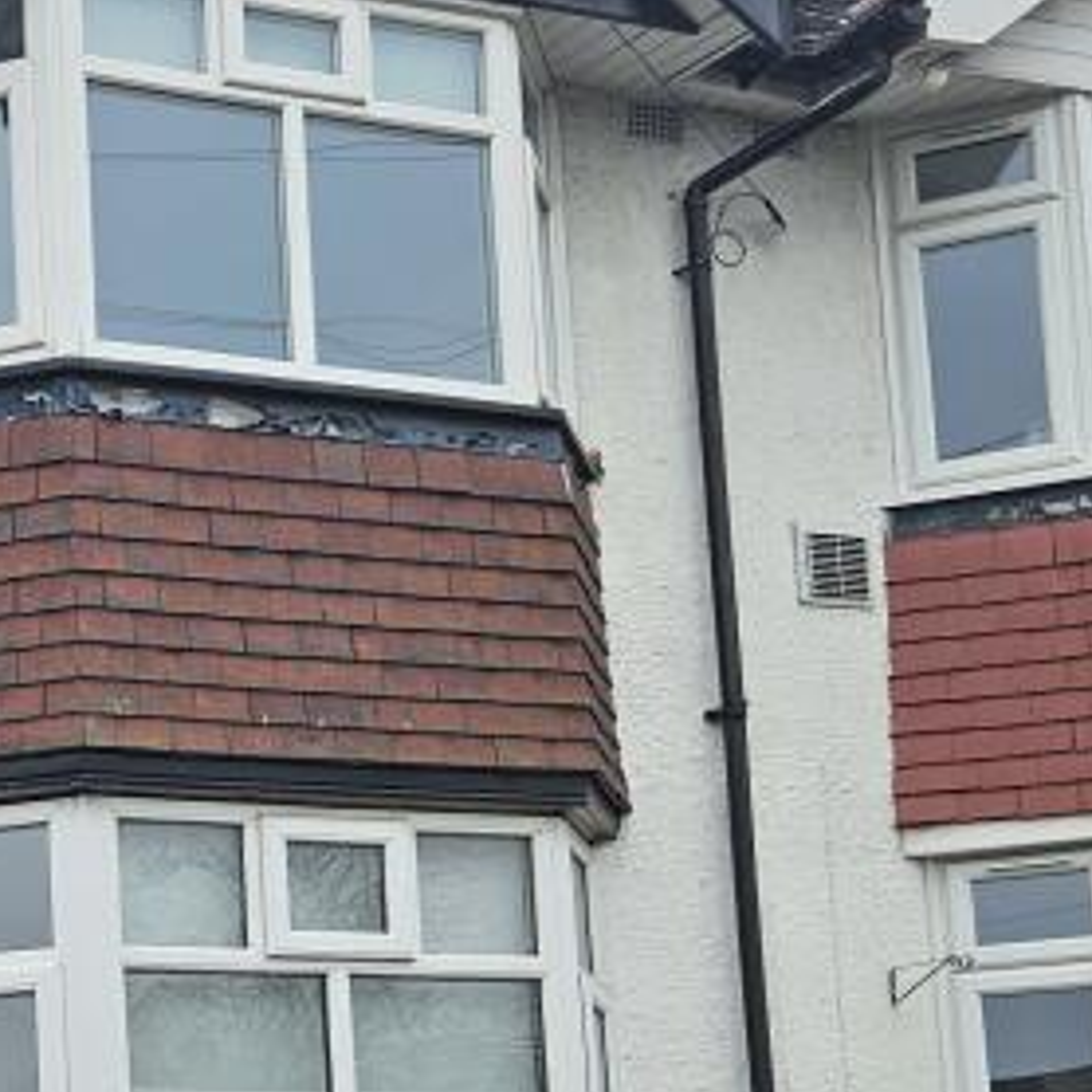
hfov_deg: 21.4
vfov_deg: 22.5
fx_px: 2677
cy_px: 998
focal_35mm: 75
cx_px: -212
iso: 25
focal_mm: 5.4
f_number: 1.8
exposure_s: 1/518
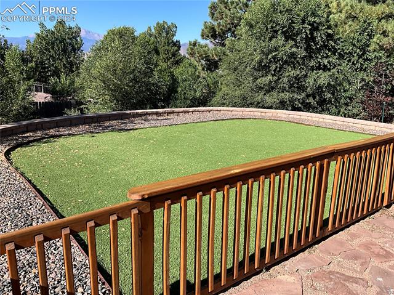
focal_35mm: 29
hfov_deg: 61.7
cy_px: 148
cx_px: 197
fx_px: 330
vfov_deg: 48.2
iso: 25
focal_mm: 3
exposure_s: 1/1055
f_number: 1.8
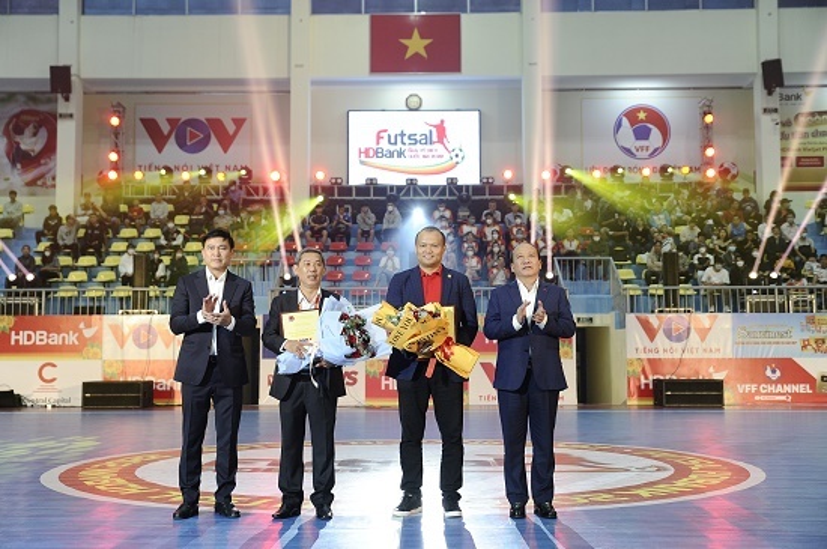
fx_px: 1055
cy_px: 274
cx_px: 414
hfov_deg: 42.8
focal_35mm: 46
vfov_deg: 29.2
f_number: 4
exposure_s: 1/200
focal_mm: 46
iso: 1600
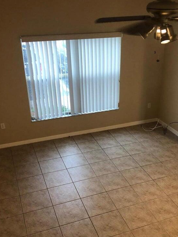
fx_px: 267
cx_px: 105
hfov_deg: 36.7
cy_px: 136
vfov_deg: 47.7
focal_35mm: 39
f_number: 1.8
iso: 64
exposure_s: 1/15
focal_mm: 3.99
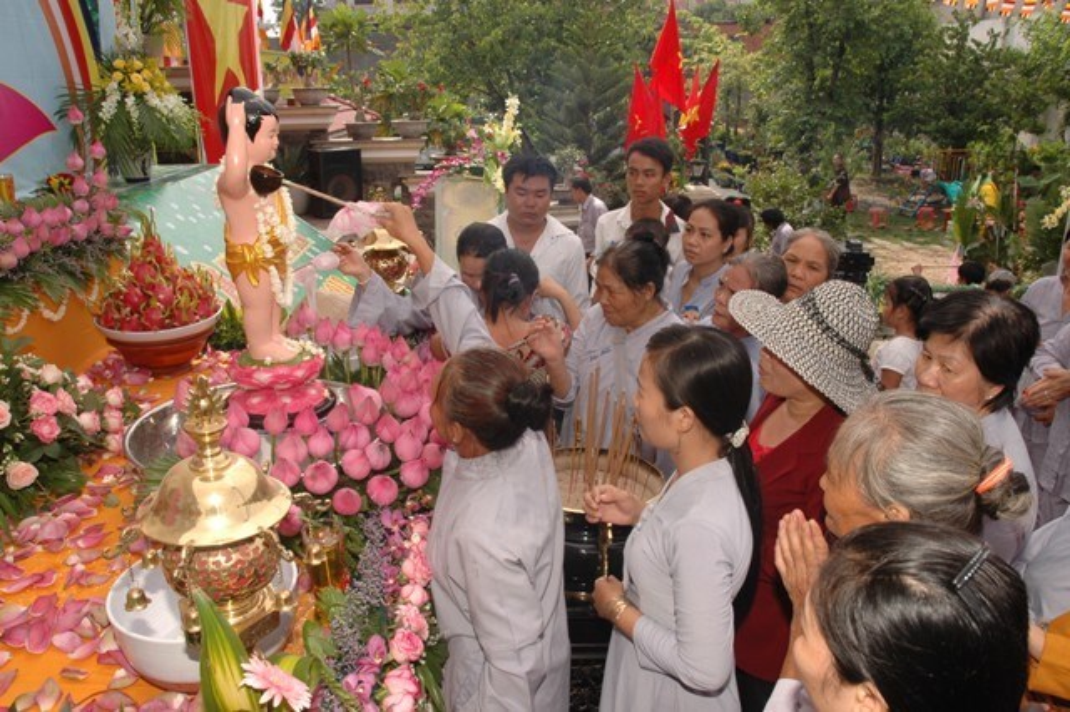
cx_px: 535
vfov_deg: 47.9
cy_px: 356
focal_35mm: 27
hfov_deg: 67.4
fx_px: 802
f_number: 8
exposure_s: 1/250
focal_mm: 18
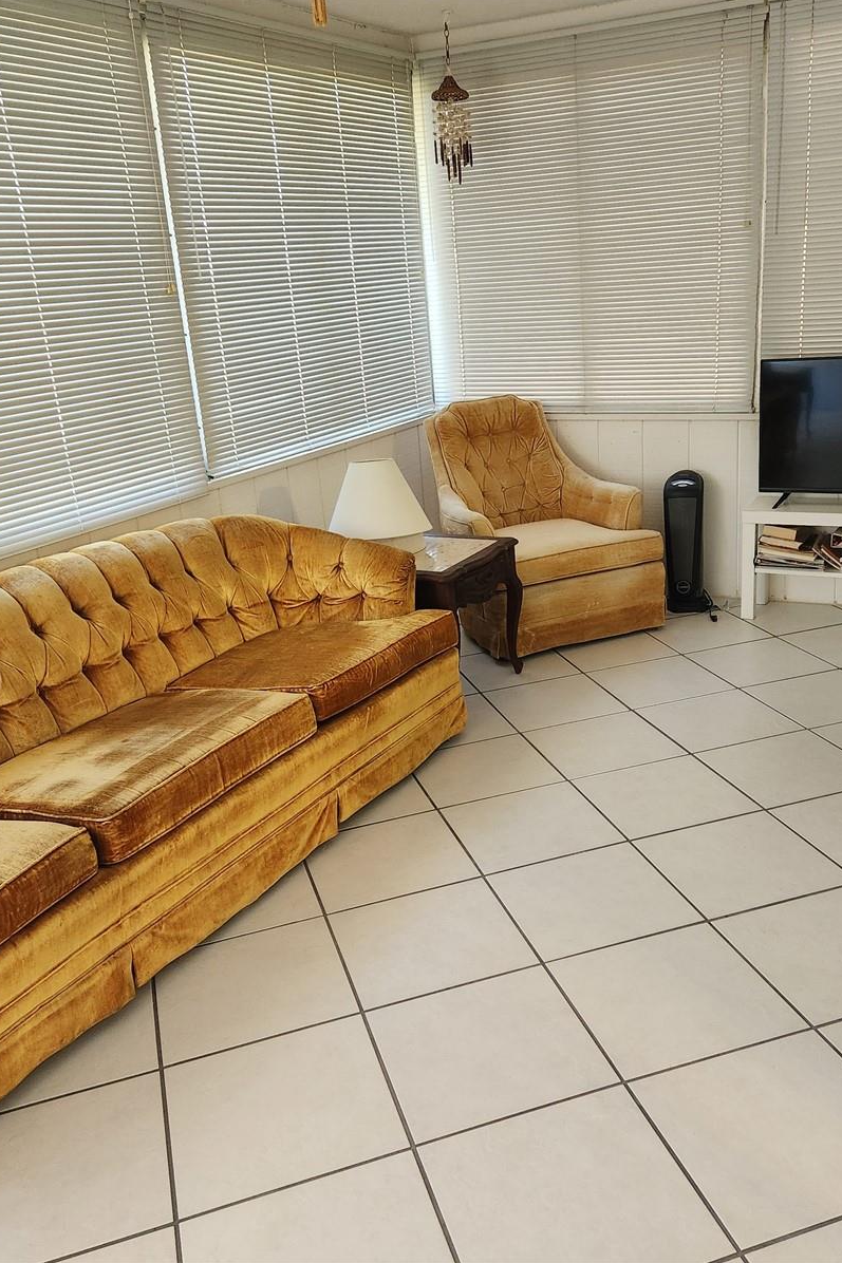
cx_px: 459
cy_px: 630
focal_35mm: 32
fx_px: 1123
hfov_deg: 41.1
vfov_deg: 58.7
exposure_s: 1/120
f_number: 1.8
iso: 500
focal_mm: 5.4
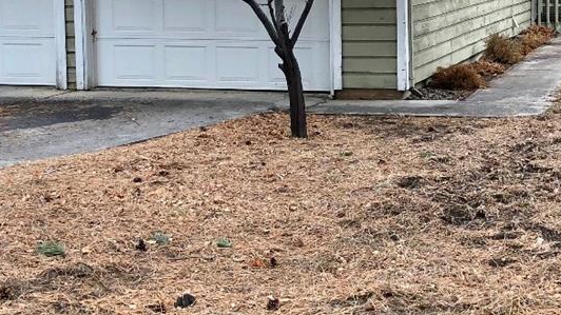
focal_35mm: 86
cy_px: 54
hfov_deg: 24.6
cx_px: 383
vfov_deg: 14.0
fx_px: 1279
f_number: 1.8
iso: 40
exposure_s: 1/120
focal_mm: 3.99
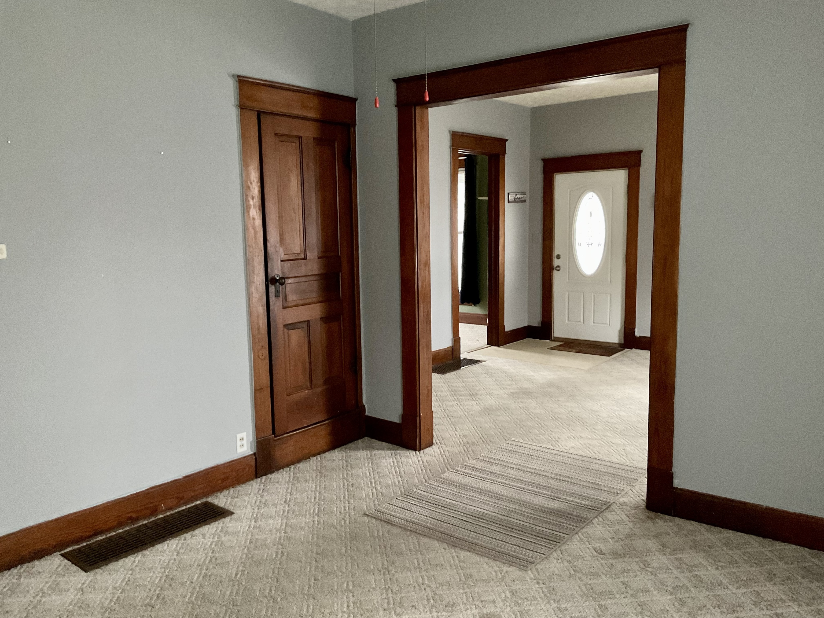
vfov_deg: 48.2
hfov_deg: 61.7
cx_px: 412
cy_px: 309
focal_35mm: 29
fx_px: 690
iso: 500
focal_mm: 3
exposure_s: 1/24
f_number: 1.8
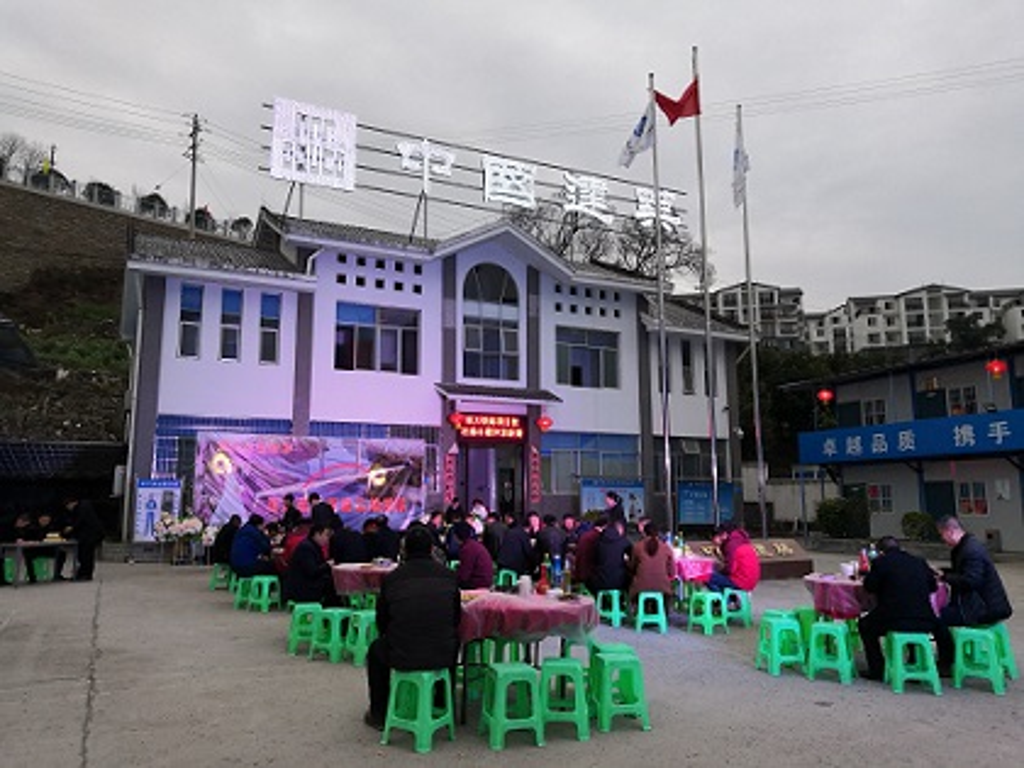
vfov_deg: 51.4
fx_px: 799
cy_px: 384
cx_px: 512
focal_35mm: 27
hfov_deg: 65.3
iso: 200
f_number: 1.8
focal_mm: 3.95
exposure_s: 1/120
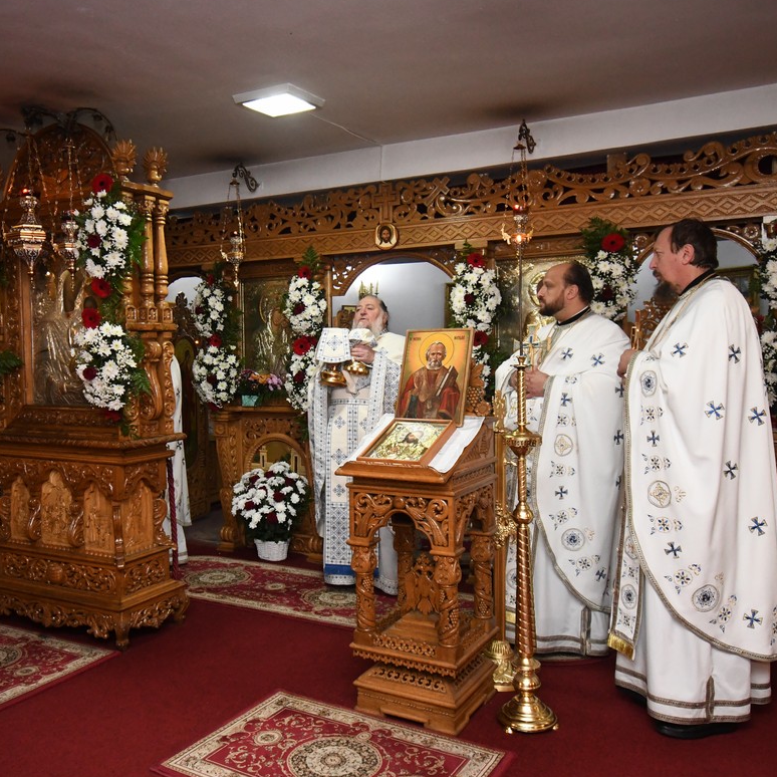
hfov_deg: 55.5
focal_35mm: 29
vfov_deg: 55.6
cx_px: 342
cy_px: 386
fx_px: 736
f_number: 5
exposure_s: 1/60
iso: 3200
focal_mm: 15
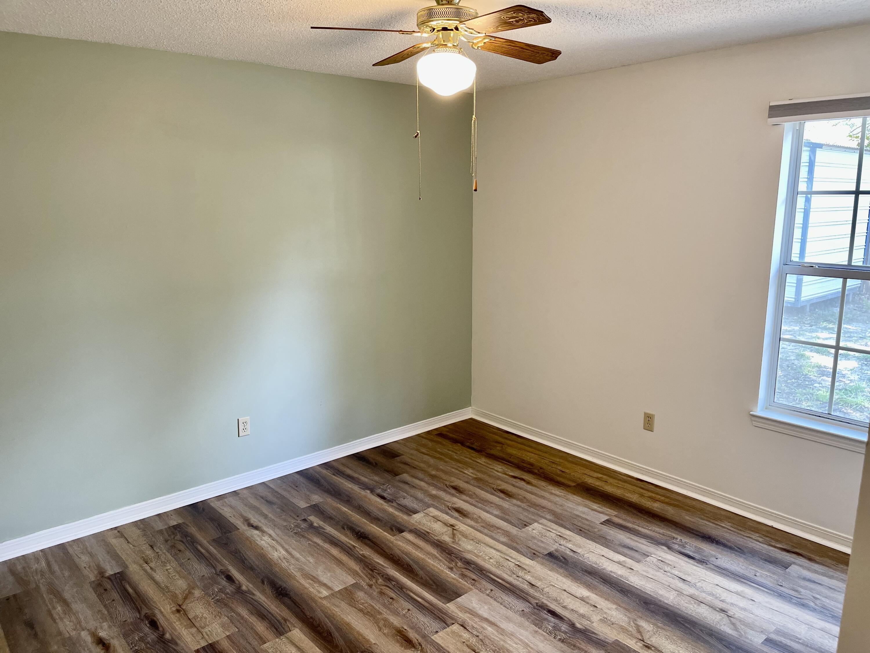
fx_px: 653
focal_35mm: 26
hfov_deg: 67.3
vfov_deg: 53.1
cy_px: 326
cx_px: 435
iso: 200
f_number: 1.6
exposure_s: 1/60
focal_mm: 5.1
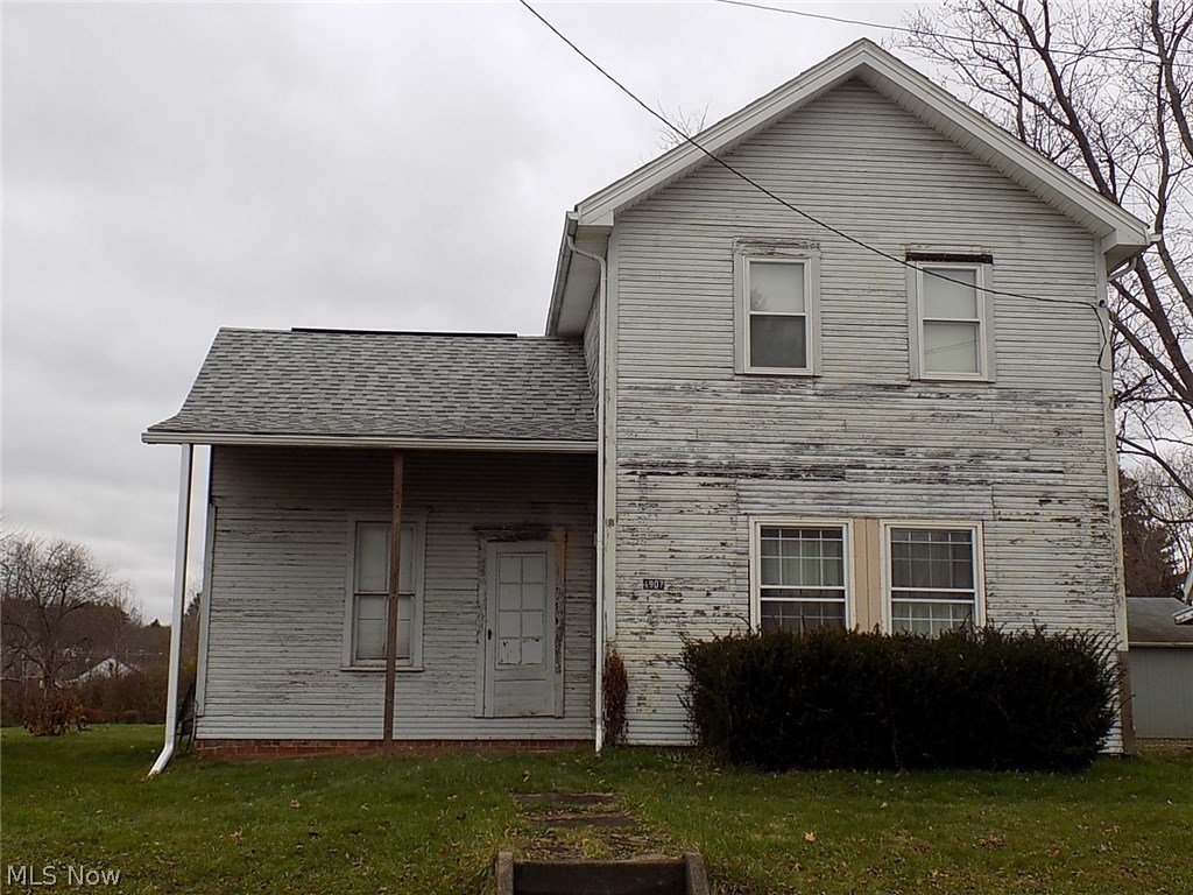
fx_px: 1413
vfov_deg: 35.1
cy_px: 448
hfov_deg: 45.8
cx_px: 596
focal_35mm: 41
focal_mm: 7.3
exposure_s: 1/125
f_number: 3.6
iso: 80
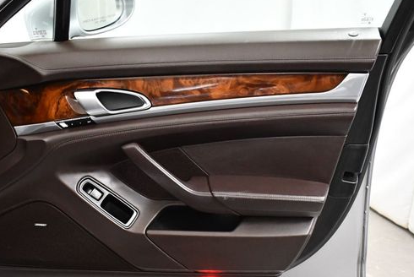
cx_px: 182
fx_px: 541
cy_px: 175
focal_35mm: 47
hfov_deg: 41.8
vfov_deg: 28.6
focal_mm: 18
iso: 3200
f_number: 3.5
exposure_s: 1/80
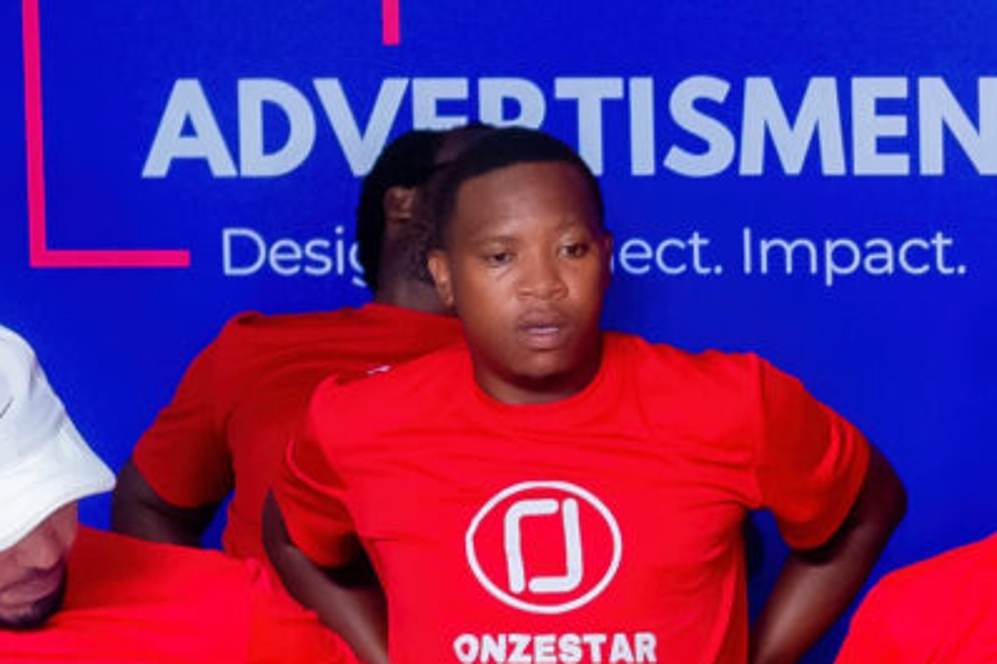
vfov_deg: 4.3
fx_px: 8913
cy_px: 658
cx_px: 1901
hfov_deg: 6.2
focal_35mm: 322
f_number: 4.5
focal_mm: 50
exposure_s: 1/160
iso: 500
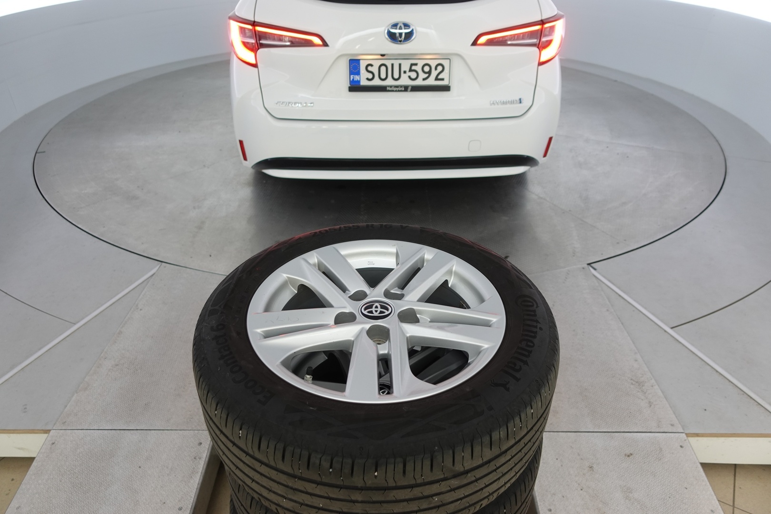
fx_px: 514
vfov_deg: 53.1
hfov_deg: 73.7
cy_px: 257
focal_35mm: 24
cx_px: 386
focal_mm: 9.4
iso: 125
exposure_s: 1/30
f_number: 2
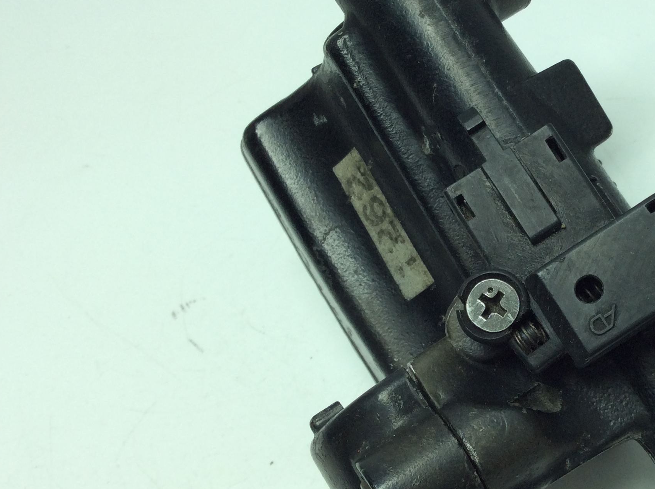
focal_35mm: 49
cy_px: 236
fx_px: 926
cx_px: 498
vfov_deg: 29.6
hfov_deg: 37.9
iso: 32
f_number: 2.4
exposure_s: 1/342
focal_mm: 3.3
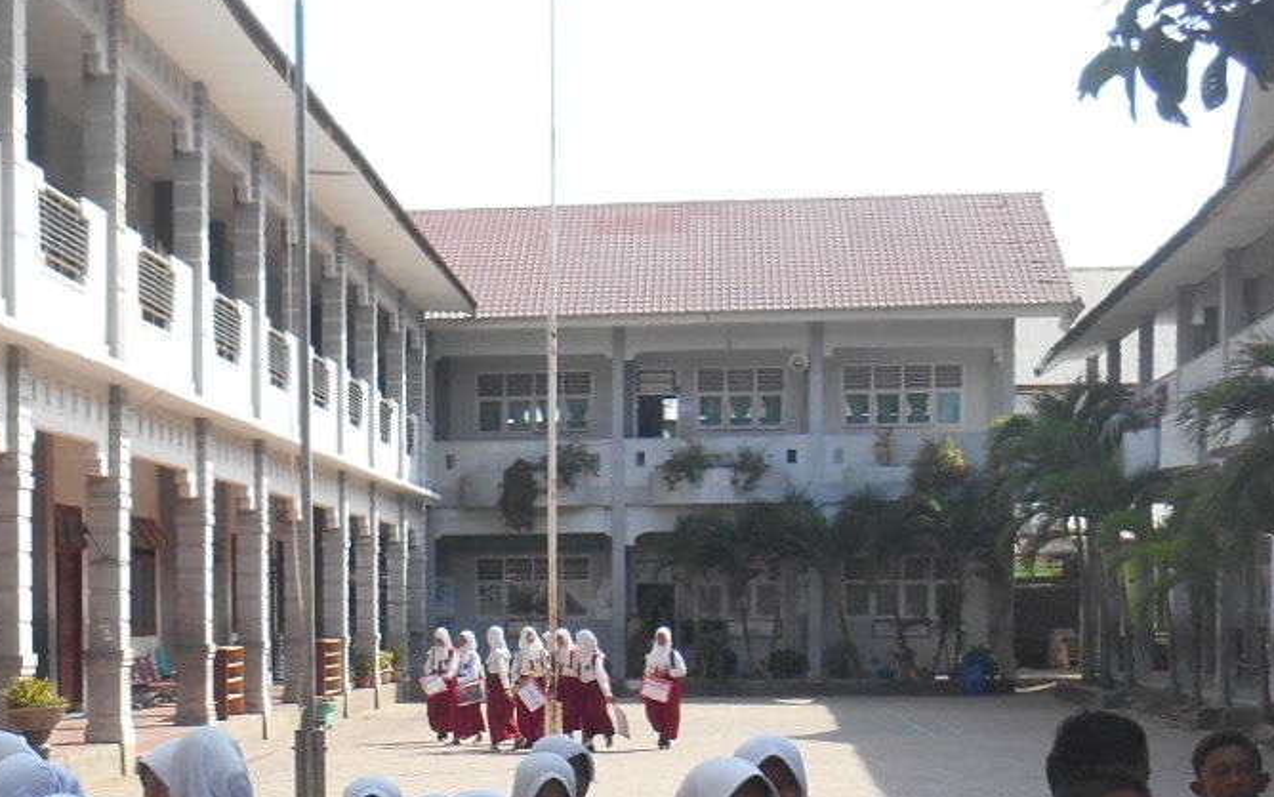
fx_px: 2292
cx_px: 338
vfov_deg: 19.4
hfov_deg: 30.6
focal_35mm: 66
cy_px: 723
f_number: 3.4
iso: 80
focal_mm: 4.7
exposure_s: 1/320
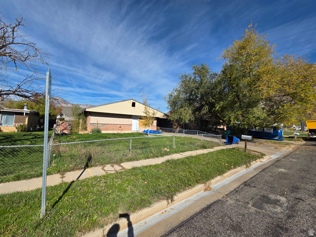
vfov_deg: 89.9
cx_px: 158
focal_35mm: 13
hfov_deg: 106.2
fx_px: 119
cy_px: 118
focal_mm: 2.2
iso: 50
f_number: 2.2
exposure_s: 1/2572
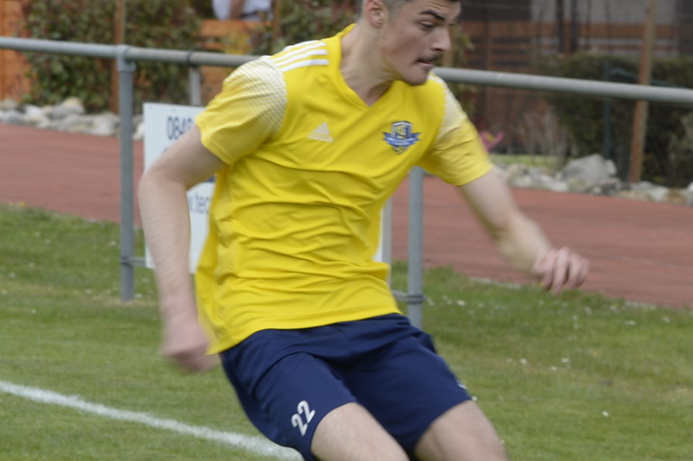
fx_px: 7327
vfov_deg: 3.6
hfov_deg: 5.4
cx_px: 847
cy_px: 356
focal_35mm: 381
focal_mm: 135
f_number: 9
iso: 200
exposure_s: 1/200
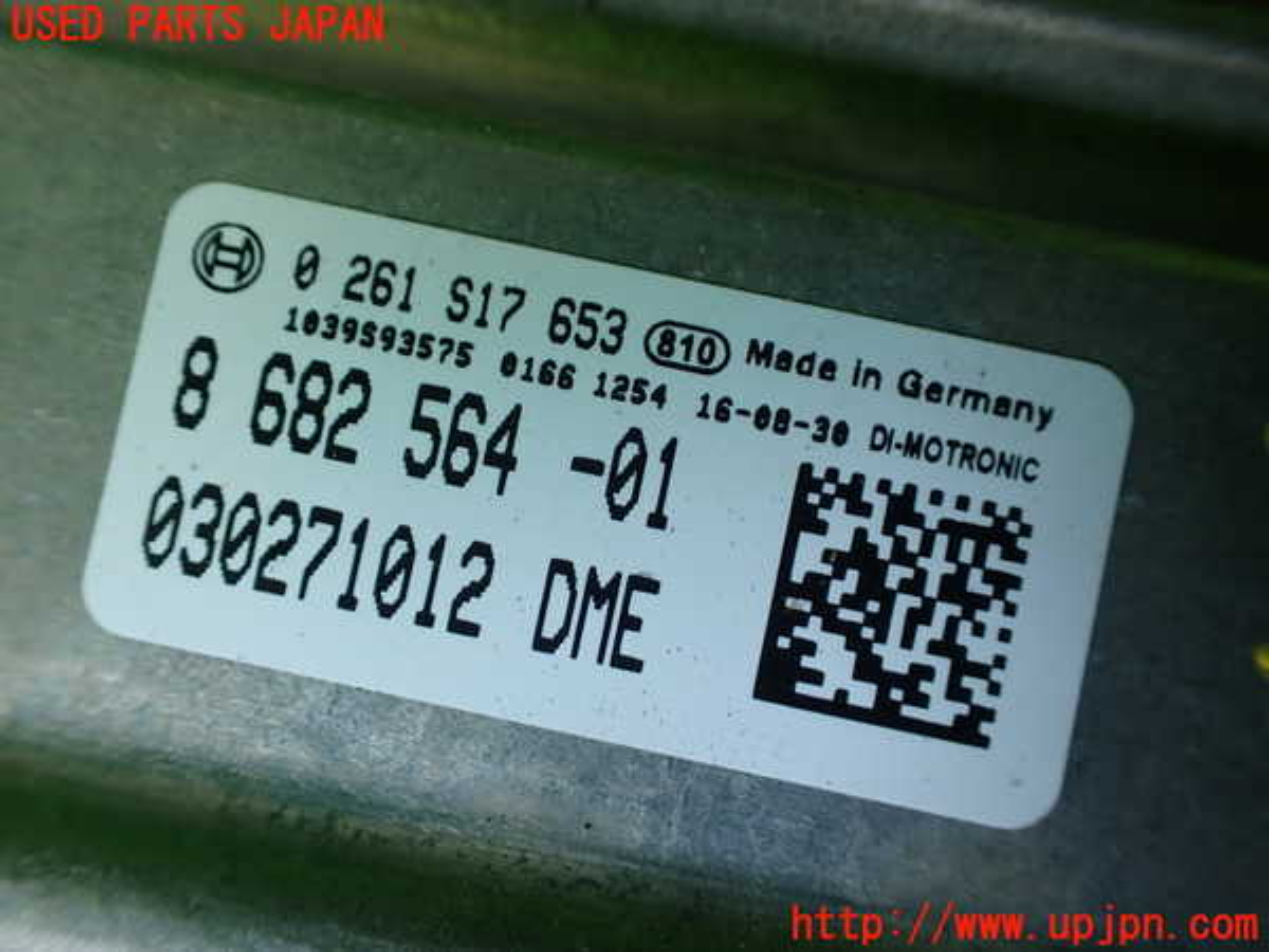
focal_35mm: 30
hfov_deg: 60.0
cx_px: 634
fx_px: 1100
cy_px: 476
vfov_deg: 46.8
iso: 160
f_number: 2.3
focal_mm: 5.4
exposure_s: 1/125
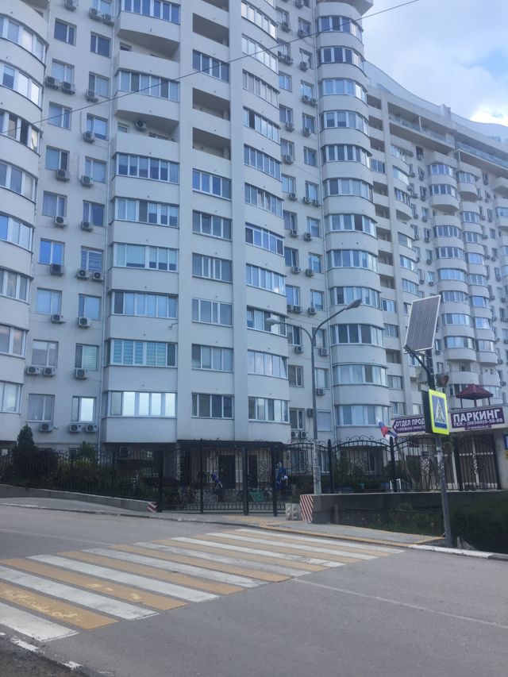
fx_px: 567
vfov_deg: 61.7
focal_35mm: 29
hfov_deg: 48.2
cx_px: 254
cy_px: 338
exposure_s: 1/590
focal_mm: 4.15
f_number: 2.2
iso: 32
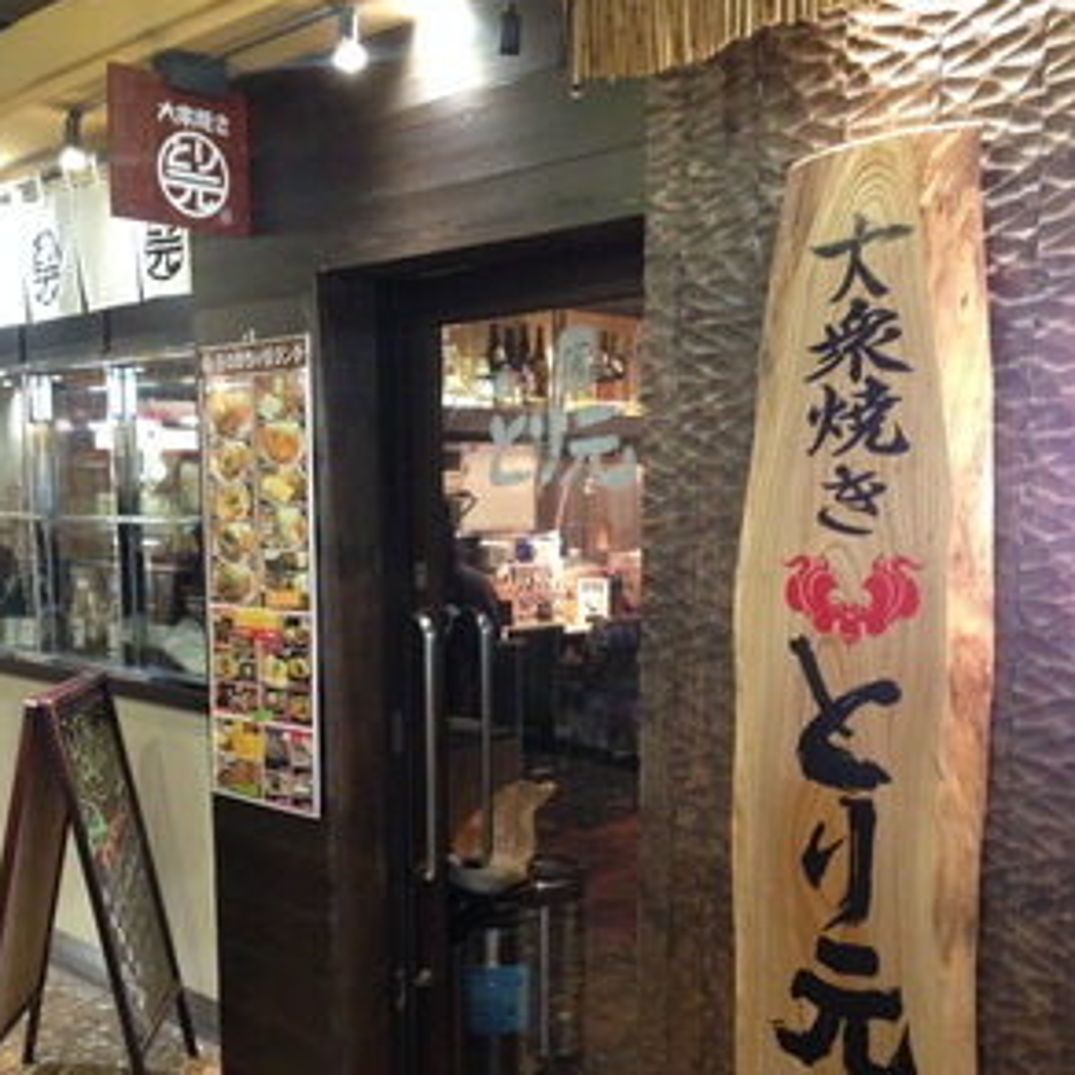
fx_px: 1405
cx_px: 541
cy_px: 692
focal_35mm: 40
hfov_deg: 41.9
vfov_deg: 41.5
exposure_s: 1/20
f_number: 2.4
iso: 320
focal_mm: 4.12
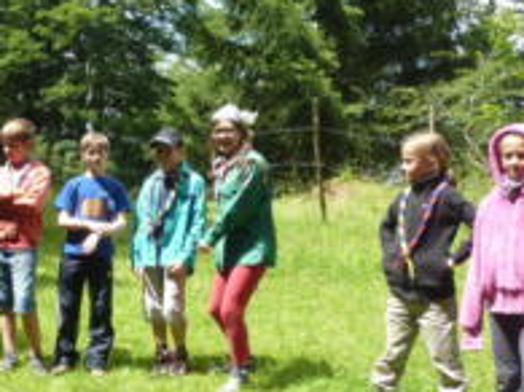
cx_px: 27
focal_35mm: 64
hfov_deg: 28.8
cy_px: 213
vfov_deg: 22.9
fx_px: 968
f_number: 4
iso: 80
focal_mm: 4.1
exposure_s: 1/200
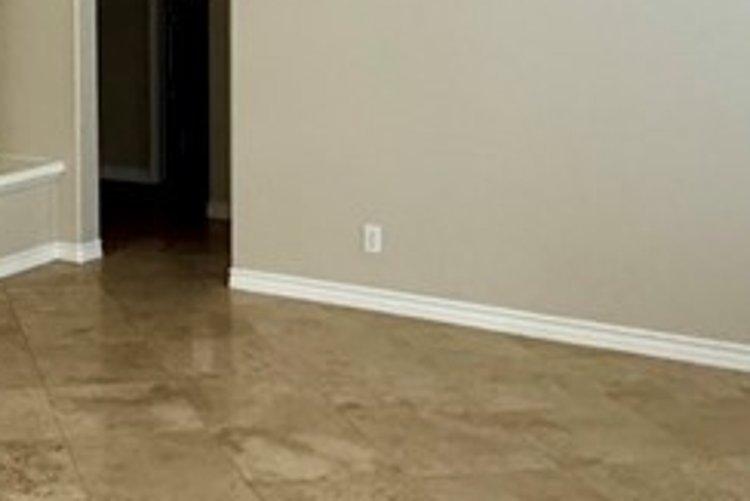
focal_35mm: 61
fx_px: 1272
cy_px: 31
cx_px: 6
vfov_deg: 21.7
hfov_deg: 30.6
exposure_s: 1/66
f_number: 2.2
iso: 320
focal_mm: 2.22
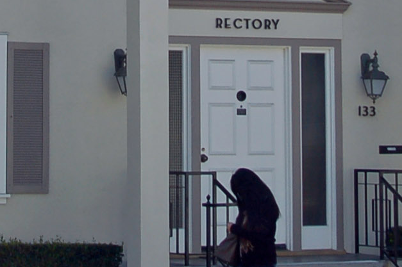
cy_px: -118
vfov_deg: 7.0
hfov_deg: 10.6
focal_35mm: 194
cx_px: 148
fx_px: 2169
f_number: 8
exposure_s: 1/250
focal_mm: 27
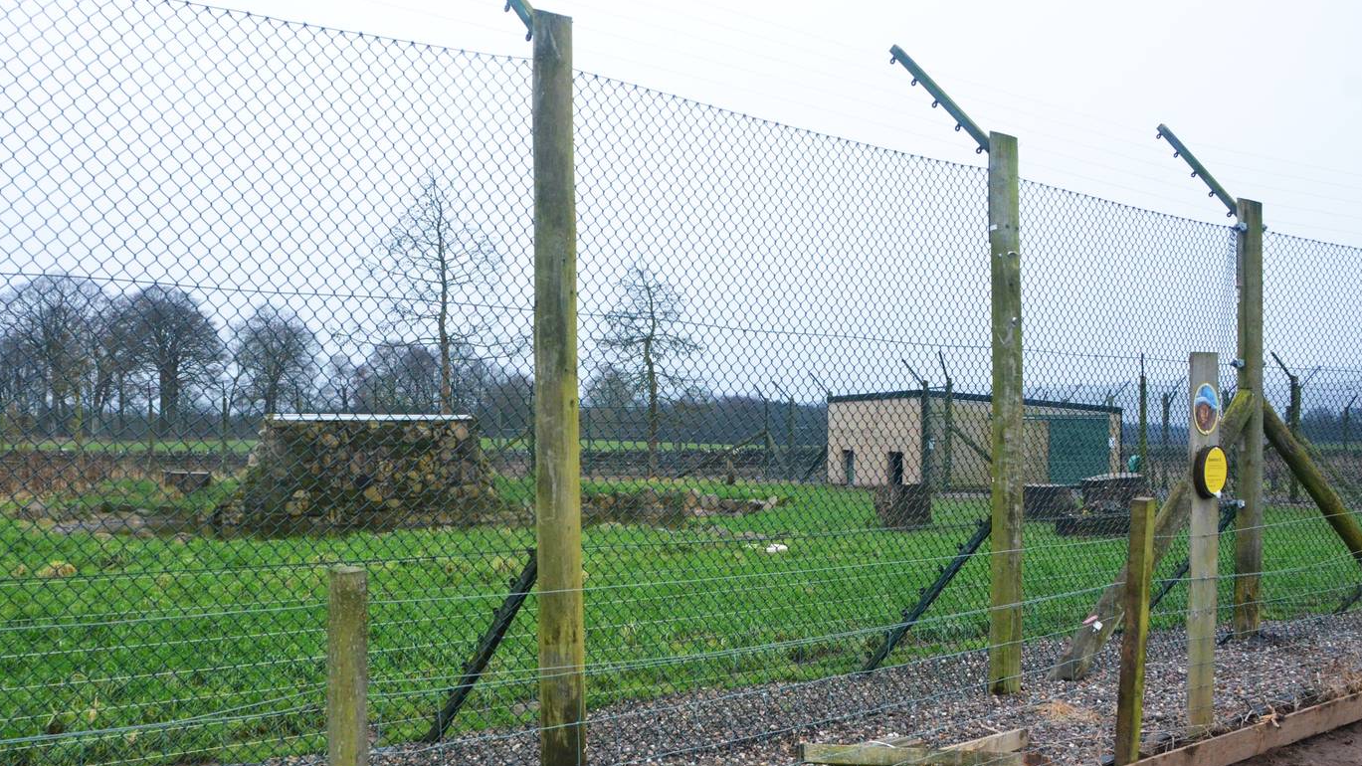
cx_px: 589
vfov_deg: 35.6
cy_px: 431
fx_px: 1192
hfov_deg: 59.3
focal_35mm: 33
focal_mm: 18
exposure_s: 1/320
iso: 2500
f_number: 9
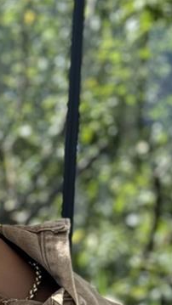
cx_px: -34
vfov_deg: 10.7
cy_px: 443
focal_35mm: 194
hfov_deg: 6.2
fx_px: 1573
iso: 64
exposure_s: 1/377
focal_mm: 6.76
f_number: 1.78
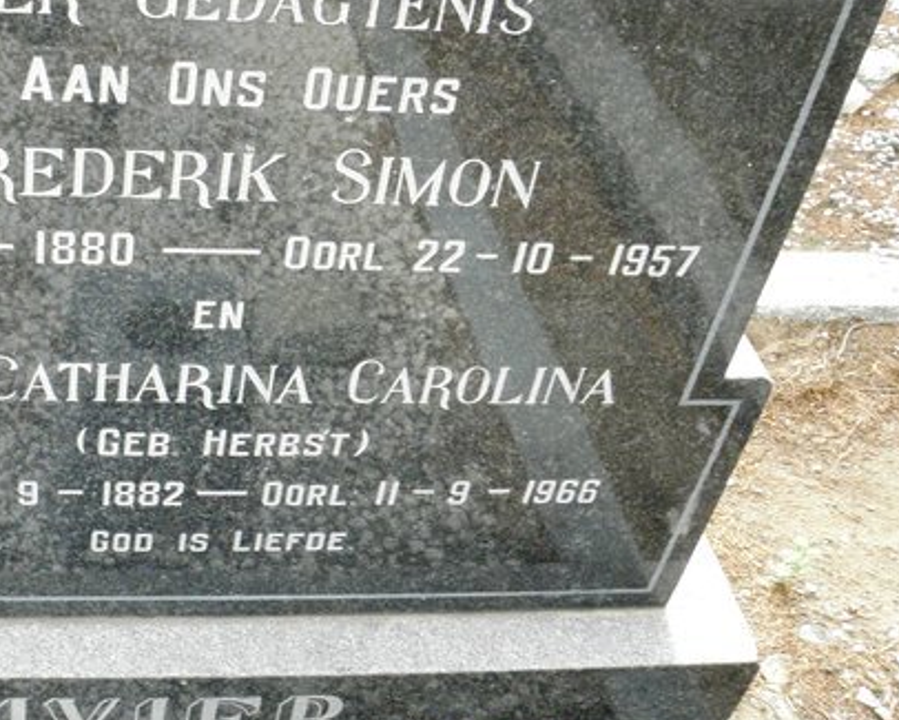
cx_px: 155
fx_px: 1331
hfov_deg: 35.9
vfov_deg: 30.1
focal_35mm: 50
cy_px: 272
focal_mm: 4.6
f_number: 5.6
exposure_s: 1/60
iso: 200
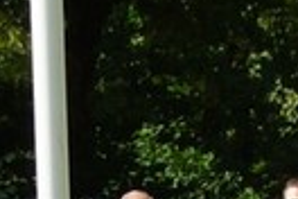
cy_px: 396
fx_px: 3865
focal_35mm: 467
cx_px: 90
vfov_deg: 2.9
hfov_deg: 4.4
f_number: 8
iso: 100
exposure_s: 1/200
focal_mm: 40
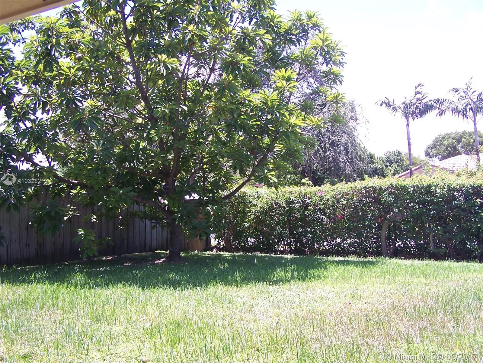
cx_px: 242
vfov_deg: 37.7
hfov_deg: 49.0
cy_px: 182
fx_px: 530
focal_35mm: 38
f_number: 2.8
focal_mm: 6.3
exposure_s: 1/250
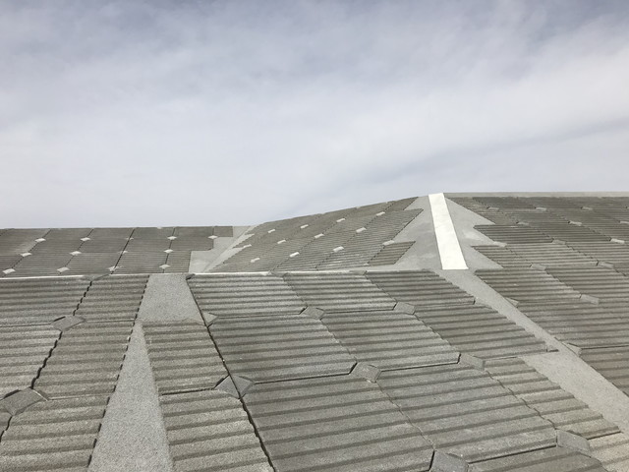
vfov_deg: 49.7
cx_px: 314
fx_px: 509
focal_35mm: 28
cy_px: 236
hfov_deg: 63.4
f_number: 1.8
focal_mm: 3.99
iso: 20
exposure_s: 1/5650
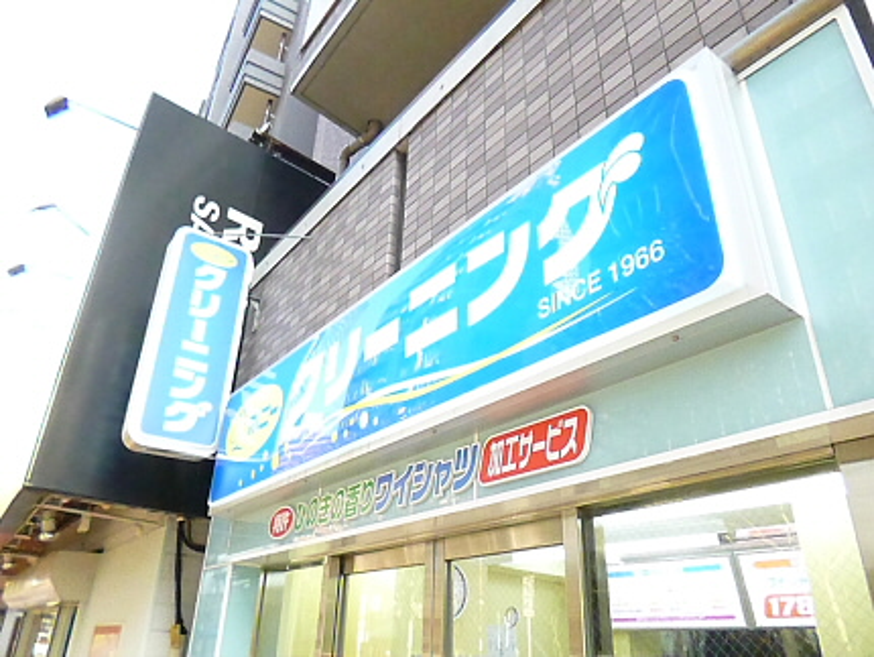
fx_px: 606
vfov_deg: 56.9
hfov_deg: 71.6
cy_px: 328
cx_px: 437
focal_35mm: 24
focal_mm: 4.3
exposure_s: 1/1300
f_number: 2.5
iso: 1600
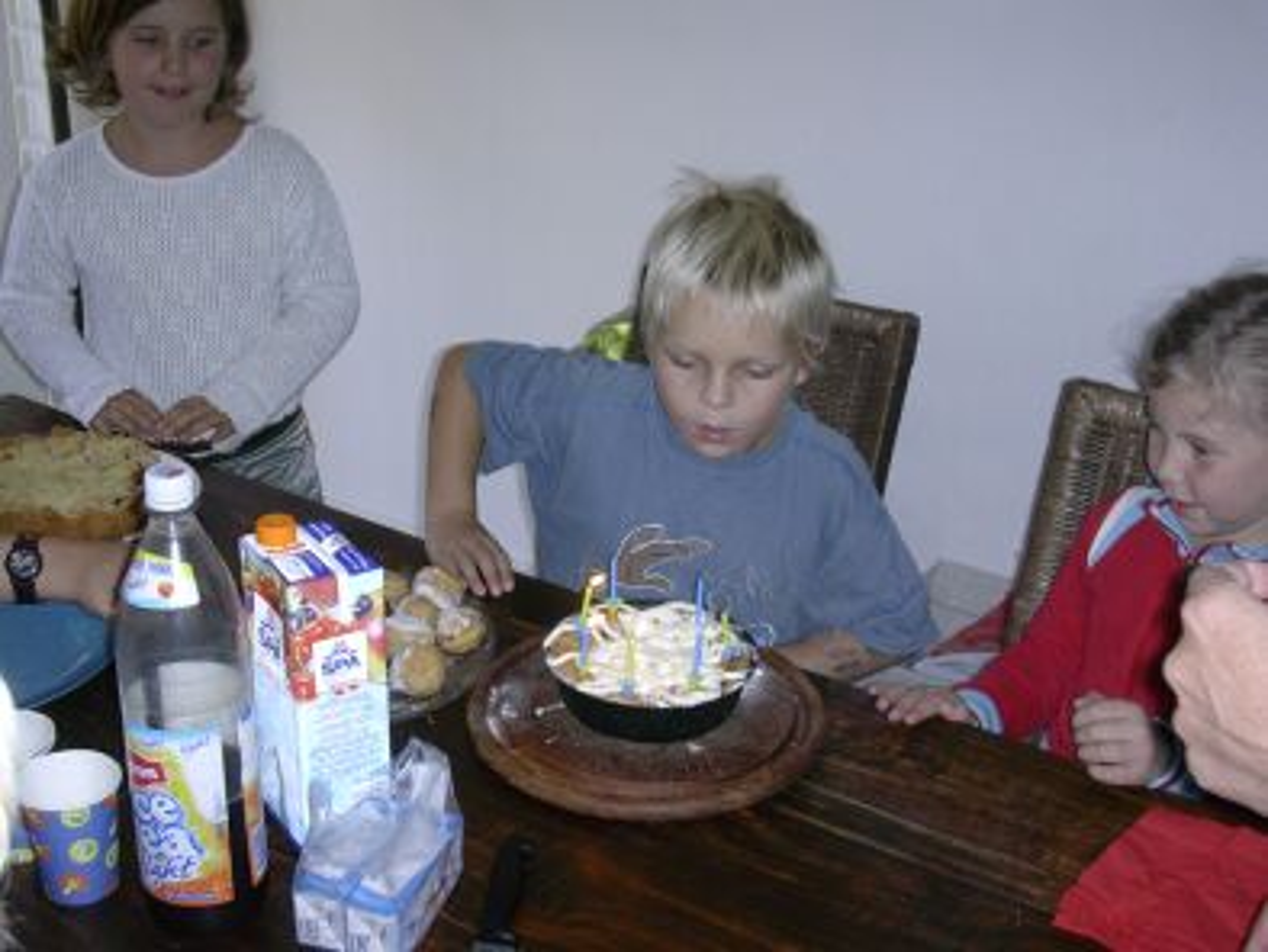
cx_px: 634
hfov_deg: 42.1
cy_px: 476
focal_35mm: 45
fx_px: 1649
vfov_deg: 32.2
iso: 70
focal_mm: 6.7
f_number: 2.9
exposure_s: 1/64
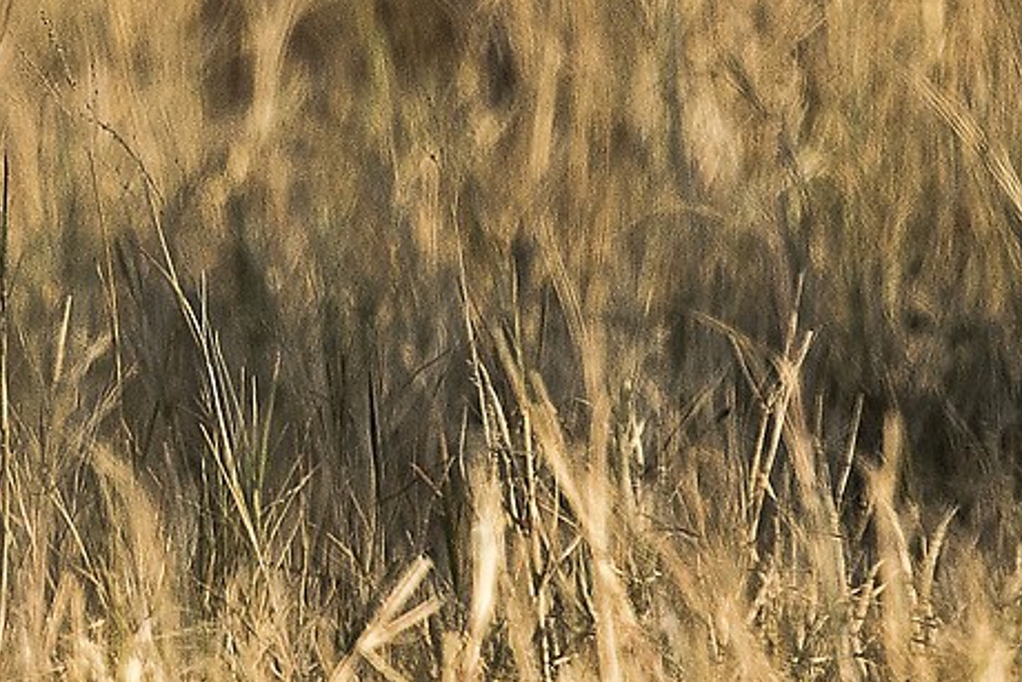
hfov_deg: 1.1
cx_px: -591
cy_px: -328
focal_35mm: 1880
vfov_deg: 0.7
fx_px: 53385
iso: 400
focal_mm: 360
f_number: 4
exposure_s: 1/8000
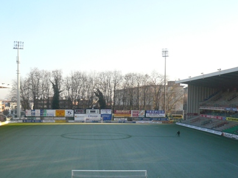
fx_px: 296
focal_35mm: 43
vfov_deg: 33.1
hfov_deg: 43.4
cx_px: 83
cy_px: 126
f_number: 2.8
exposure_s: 1/400
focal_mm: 4.6
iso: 100
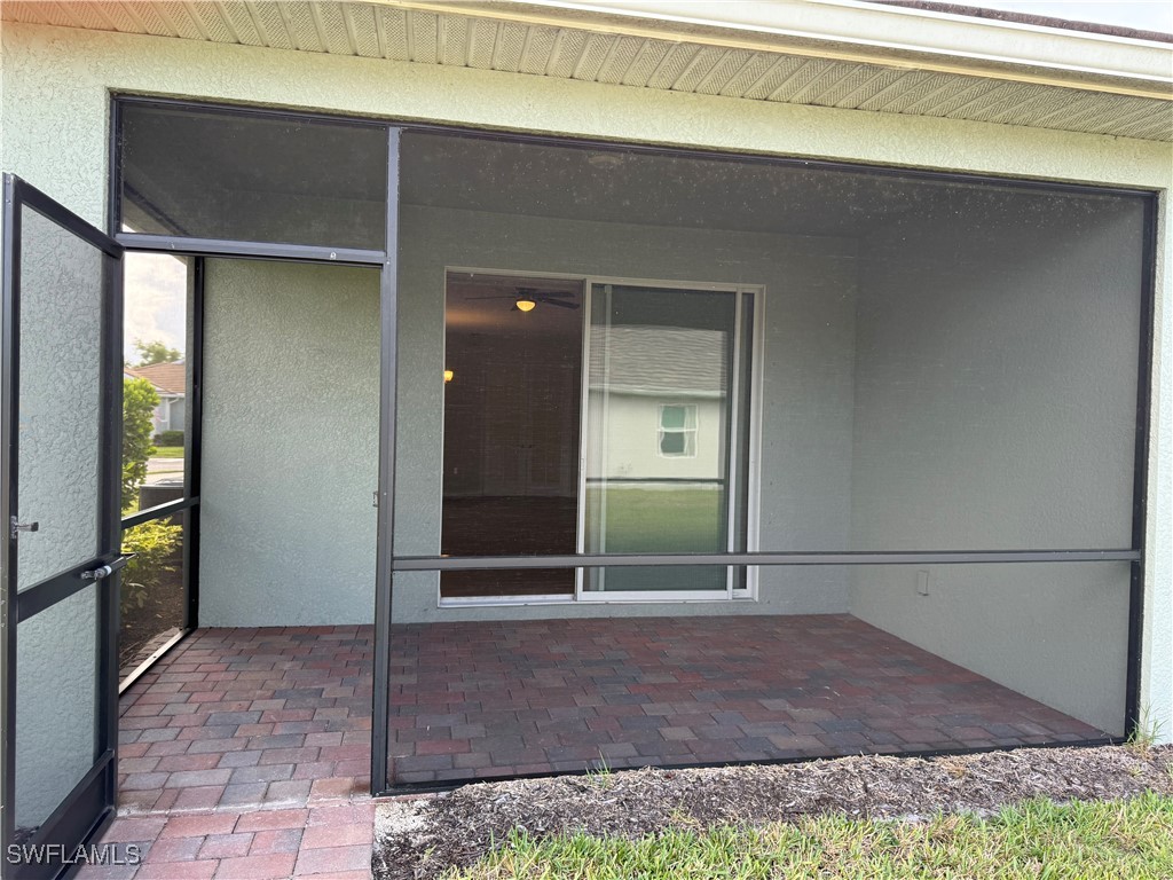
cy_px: 440
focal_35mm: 24
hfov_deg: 71.6
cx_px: 586
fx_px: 813
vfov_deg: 56.8
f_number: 1.78
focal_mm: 6.76
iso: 100
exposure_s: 1/459
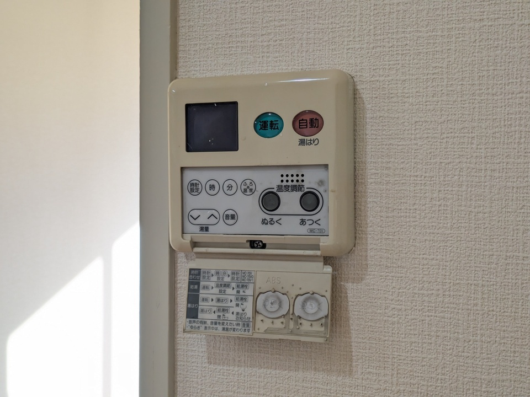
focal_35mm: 51
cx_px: 265
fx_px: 781
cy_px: 198
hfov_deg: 37.5
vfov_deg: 28.6
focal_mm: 5.43
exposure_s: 1/120
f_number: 1.89
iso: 56
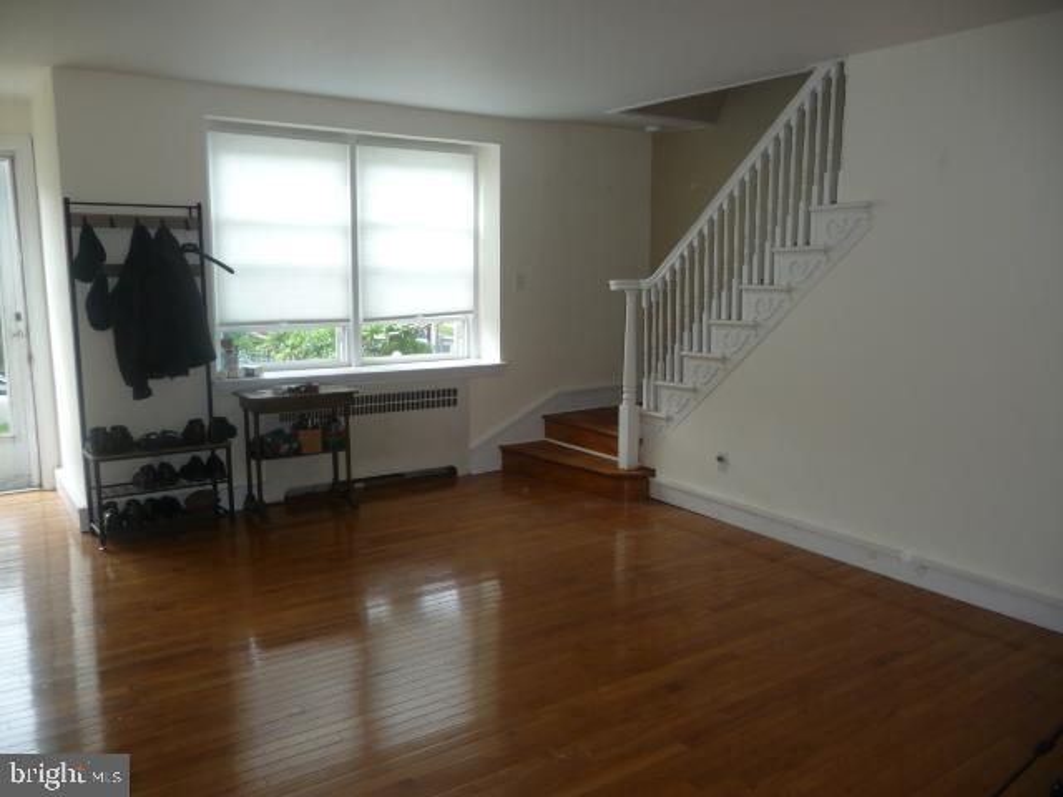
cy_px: 398
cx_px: 532
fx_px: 860
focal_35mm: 28
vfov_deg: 49.7
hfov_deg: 63.4
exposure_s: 1/80
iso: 100
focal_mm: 4.7
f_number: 3.3
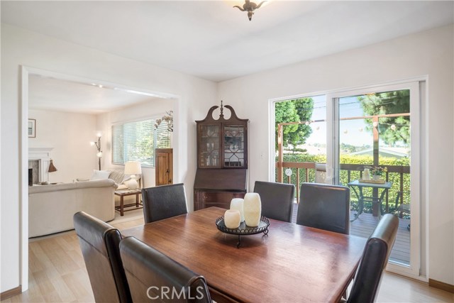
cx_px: 227
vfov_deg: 67.4
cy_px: 152
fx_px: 227
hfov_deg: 90.0
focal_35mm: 18
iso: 125
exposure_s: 1/40
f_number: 8
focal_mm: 18
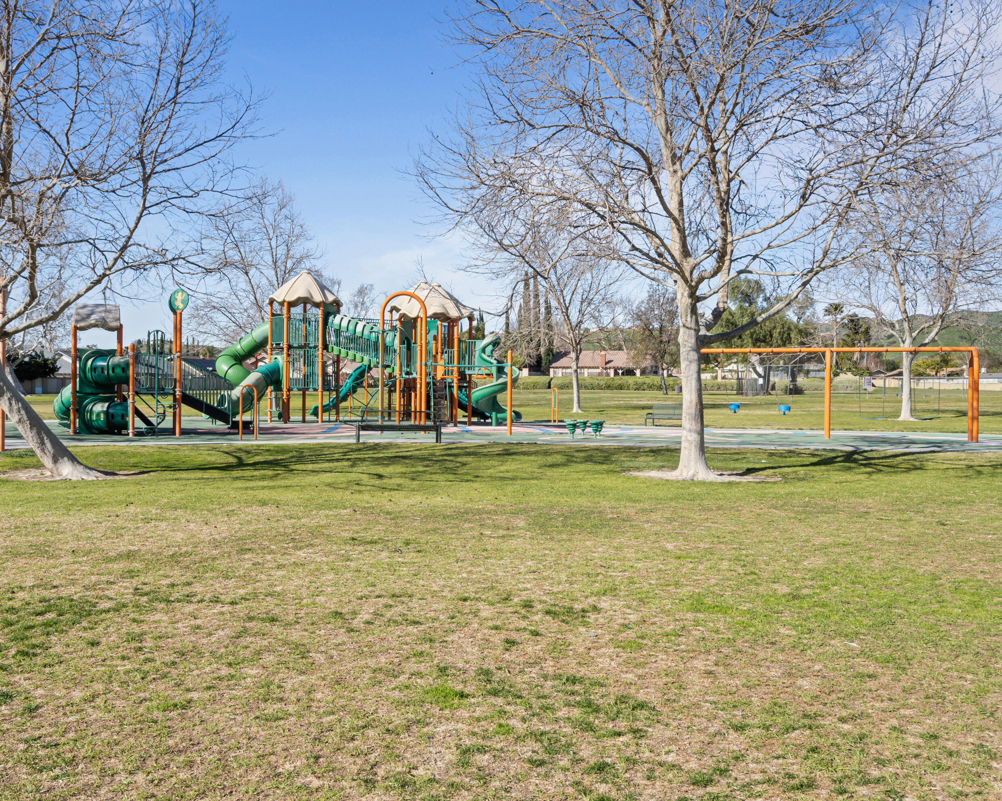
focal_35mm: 34
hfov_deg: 52.7
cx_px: 428
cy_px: 399
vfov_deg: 43.4
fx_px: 1008
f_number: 16
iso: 100
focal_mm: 30
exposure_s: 1/40
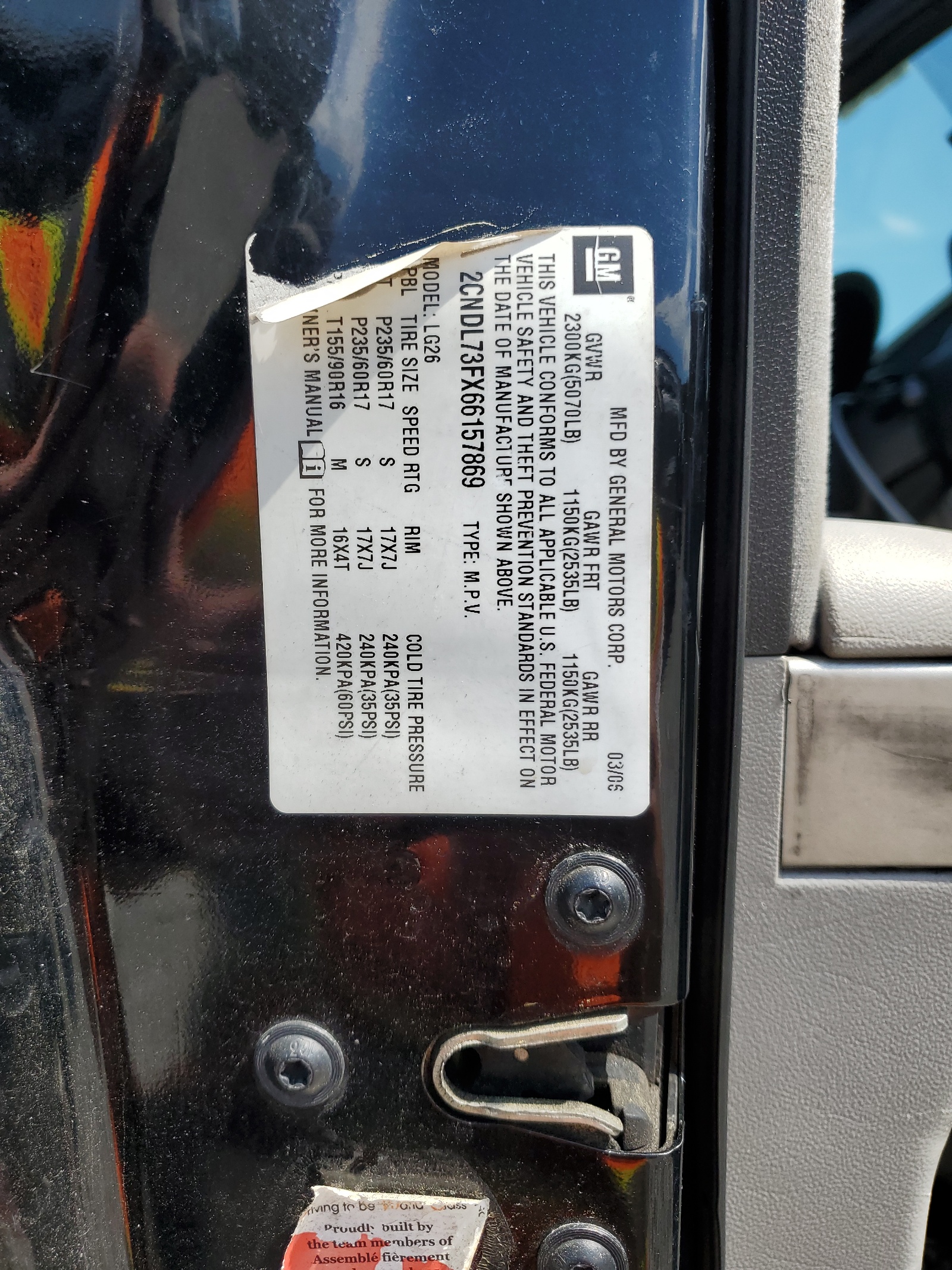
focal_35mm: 26
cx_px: 476
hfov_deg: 53.1
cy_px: 635
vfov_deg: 67.3
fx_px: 953
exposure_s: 1/2000
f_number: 1.5
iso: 50
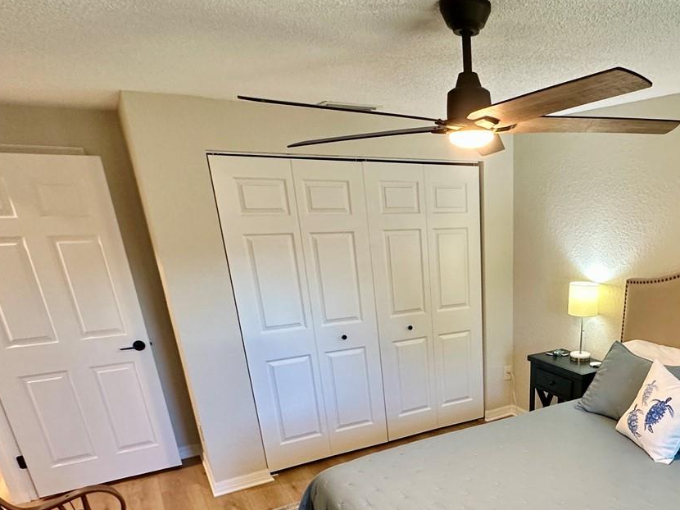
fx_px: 530
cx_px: 503
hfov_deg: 61.9
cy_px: 422
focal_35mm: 27
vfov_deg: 47.9
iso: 200
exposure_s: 1/60
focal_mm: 2.22
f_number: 2.2
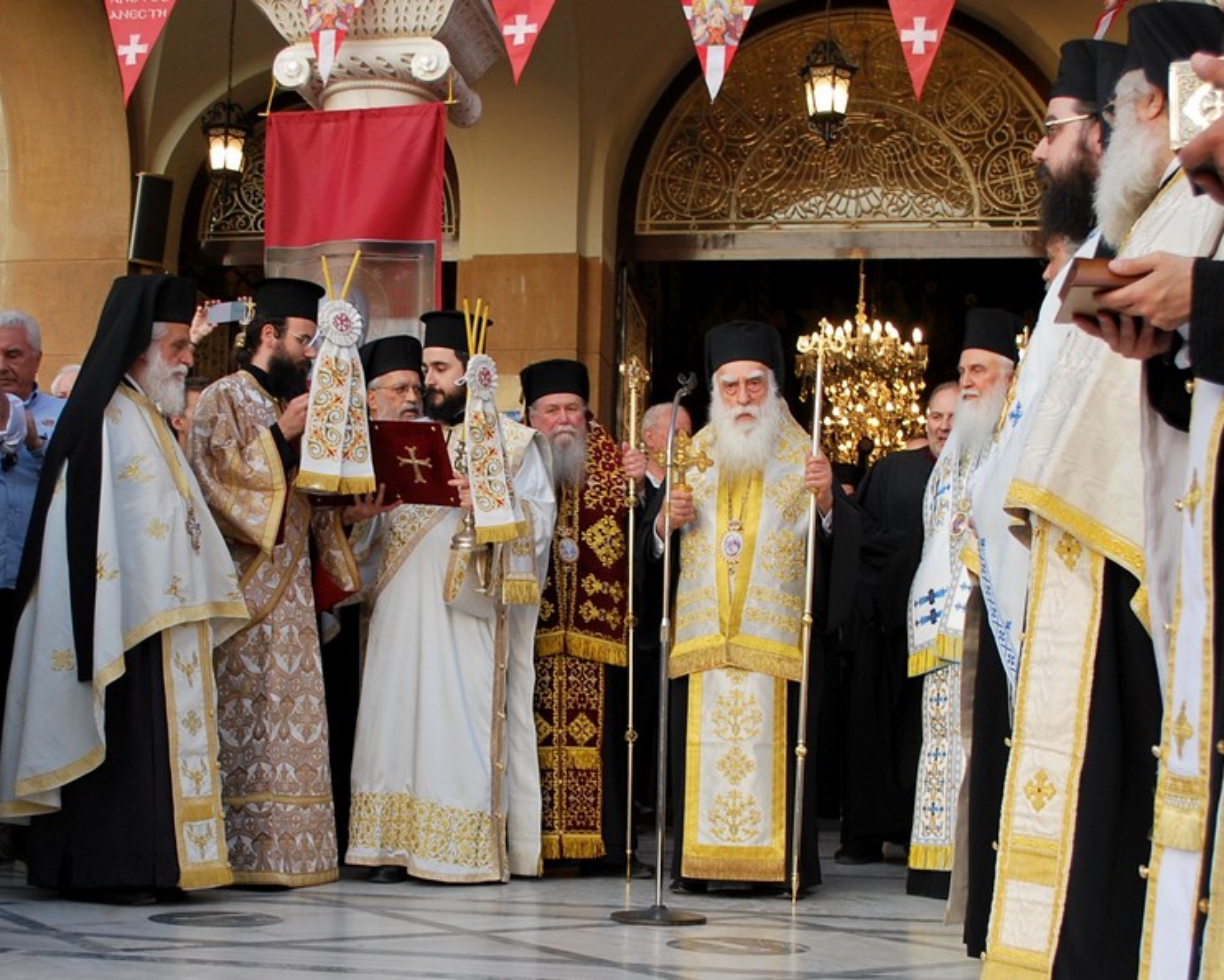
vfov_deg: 36.5
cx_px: 723
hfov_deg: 44.6
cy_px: 484
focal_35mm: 41
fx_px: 1486
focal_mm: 24
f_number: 4.5
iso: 200
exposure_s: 1/80
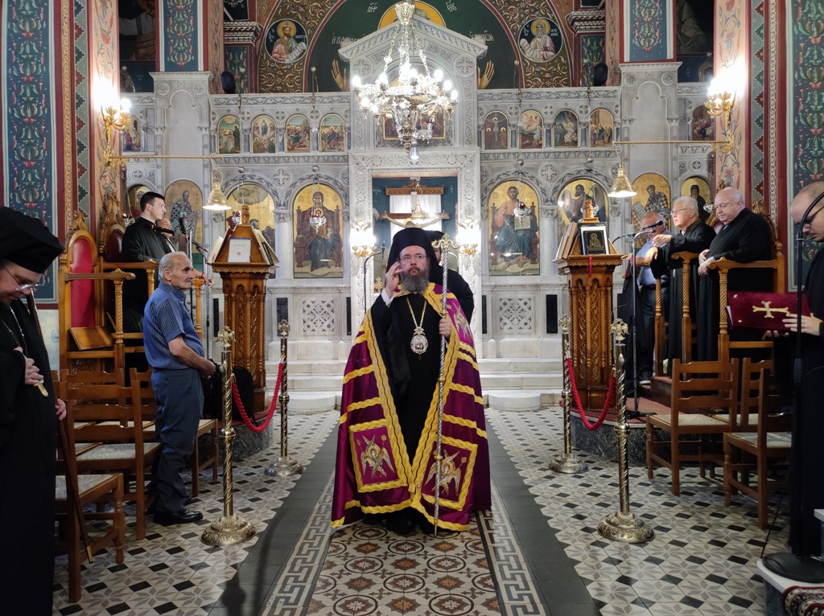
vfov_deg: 54.8
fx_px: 595
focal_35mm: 25
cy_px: 308
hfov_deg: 69.4
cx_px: 412
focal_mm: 4.7
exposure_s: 1/33
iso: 771
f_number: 1.79
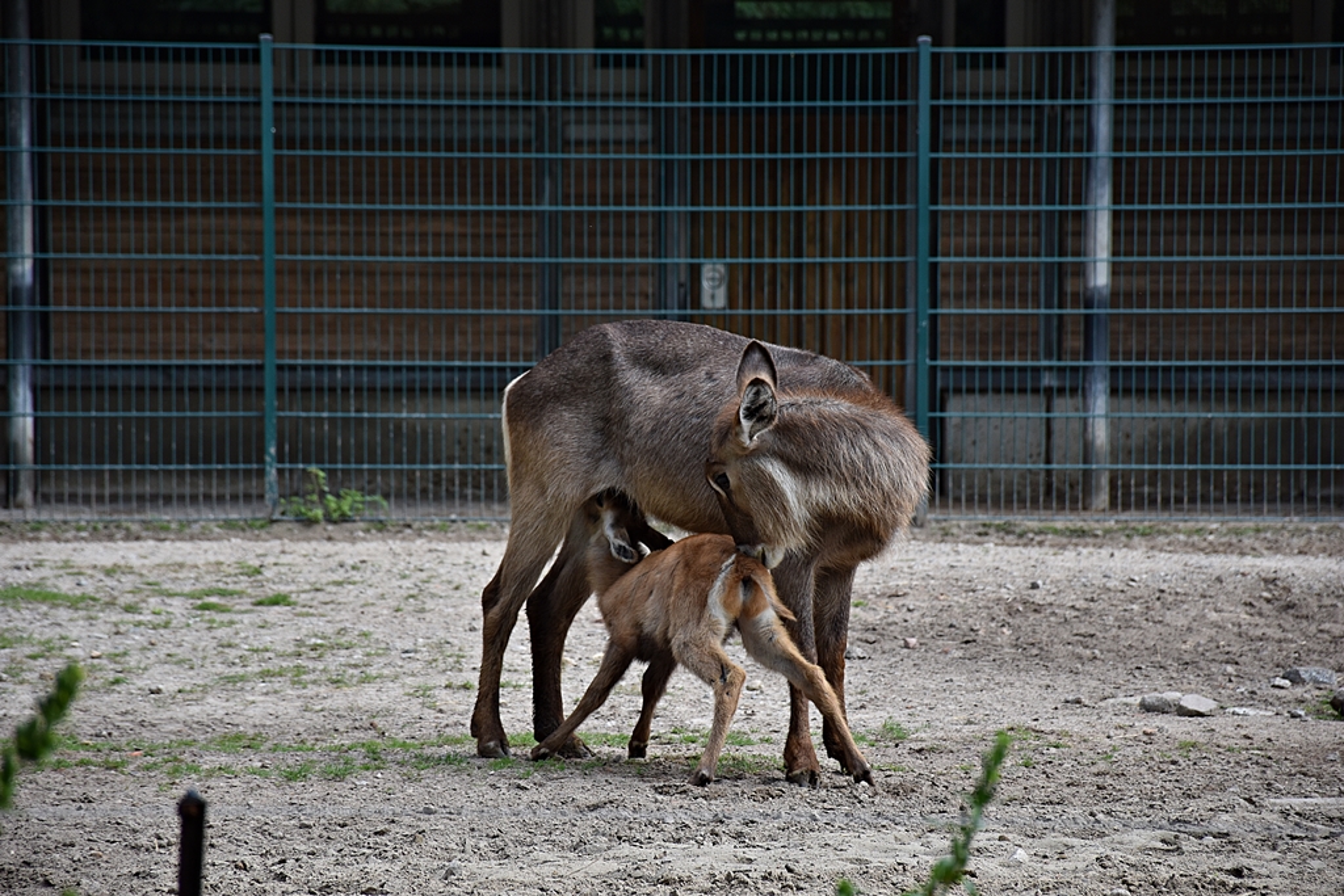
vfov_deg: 6.5
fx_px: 7841
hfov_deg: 9.8
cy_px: 448
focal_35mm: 210
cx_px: 672
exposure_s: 1/500
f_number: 5.6
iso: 280
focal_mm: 140
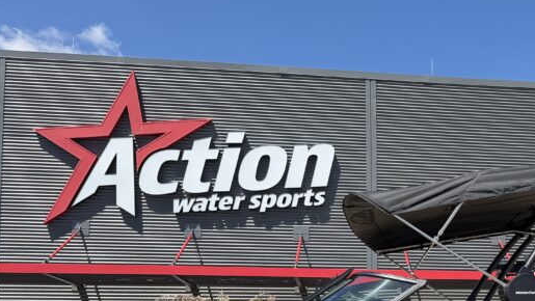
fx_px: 738
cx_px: 462
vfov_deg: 22.0
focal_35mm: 52
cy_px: 320
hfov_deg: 37.7
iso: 80
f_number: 1.78
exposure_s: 1/3279
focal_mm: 6.76
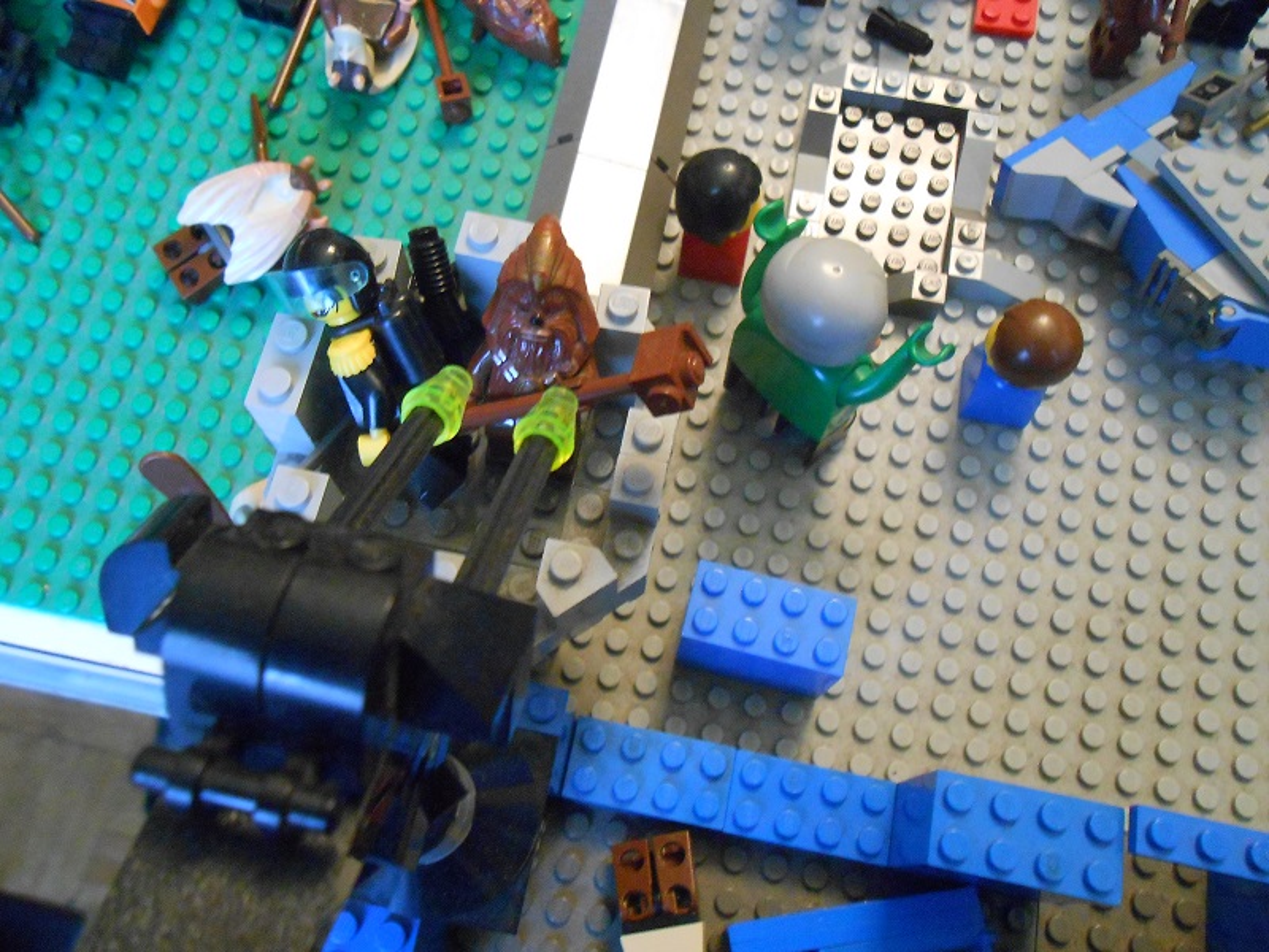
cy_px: 476
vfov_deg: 46.8
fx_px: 1100
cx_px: 634
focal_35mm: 30
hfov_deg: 60.0
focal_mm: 5.3
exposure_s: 1/4
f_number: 3.8
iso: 800
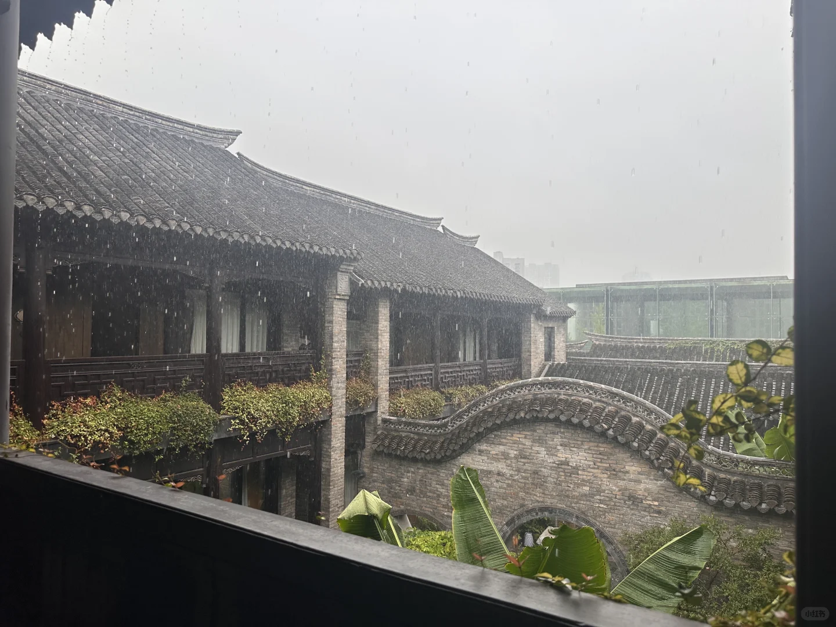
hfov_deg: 71.6
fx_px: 580
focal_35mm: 24
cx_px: 418
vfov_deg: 56.8
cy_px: 314
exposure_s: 1/319
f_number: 1.78
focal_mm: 6.86
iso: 80
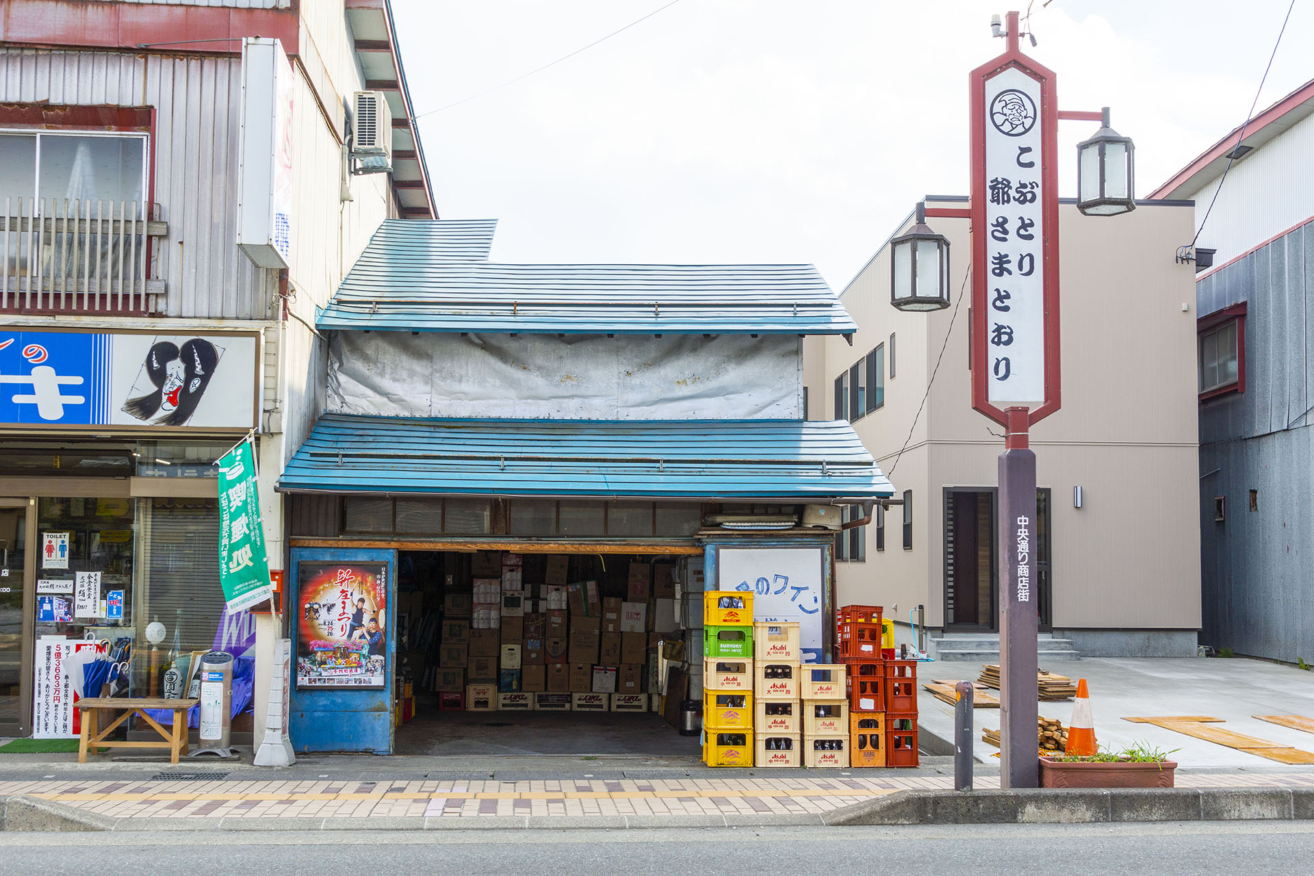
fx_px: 1423
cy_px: 438
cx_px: 657
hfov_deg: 49.6
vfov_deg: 34.2
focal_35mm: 39
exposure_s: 1/100
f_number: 8
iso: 100
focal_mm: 26
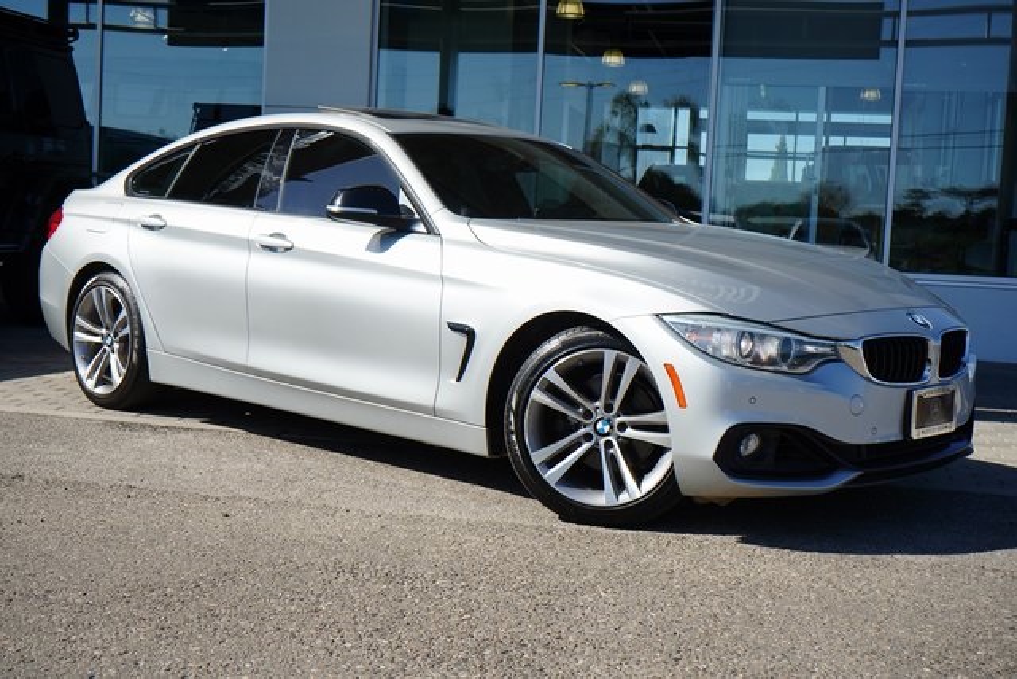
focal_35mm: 44
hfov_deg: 44.5
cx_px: 508
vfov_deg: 30.5
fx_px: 1243
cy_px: 340
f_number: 8
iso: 1000
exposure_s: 1/2000
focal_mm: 44
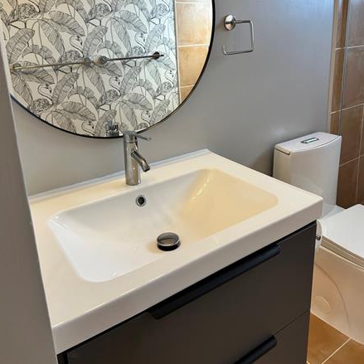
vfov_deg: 54.7
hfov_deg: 55.6
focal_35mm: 29
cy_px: 127
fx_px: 345
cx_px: 184
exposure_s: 1/120
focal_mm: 6.86
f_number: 1.78
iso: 64
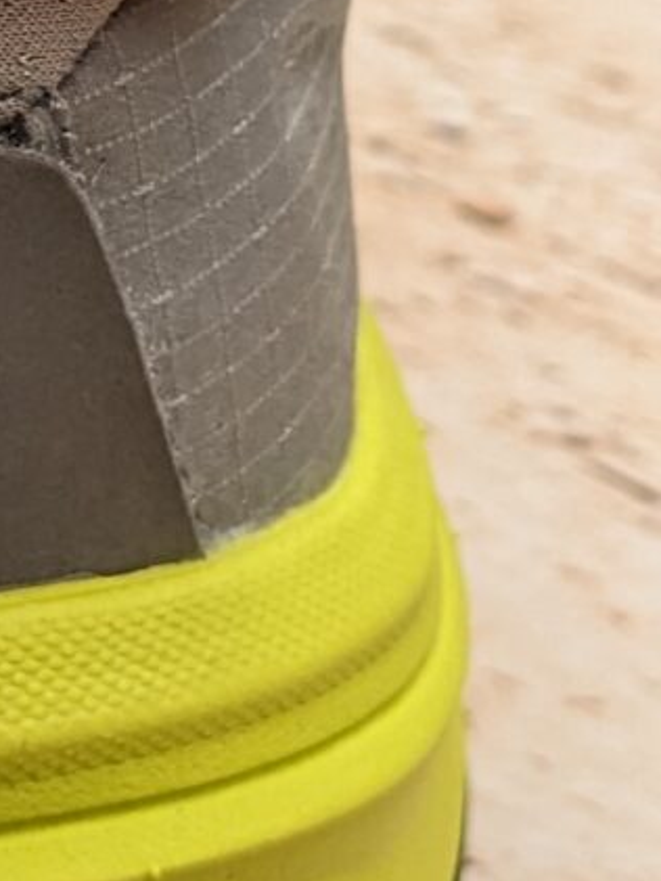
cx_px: -109
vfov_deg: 11.8
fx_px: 4173
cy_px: -153
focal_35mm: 164
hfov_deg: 9.0
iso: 57
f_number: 1.73
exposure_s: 1/120
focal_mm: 4.38
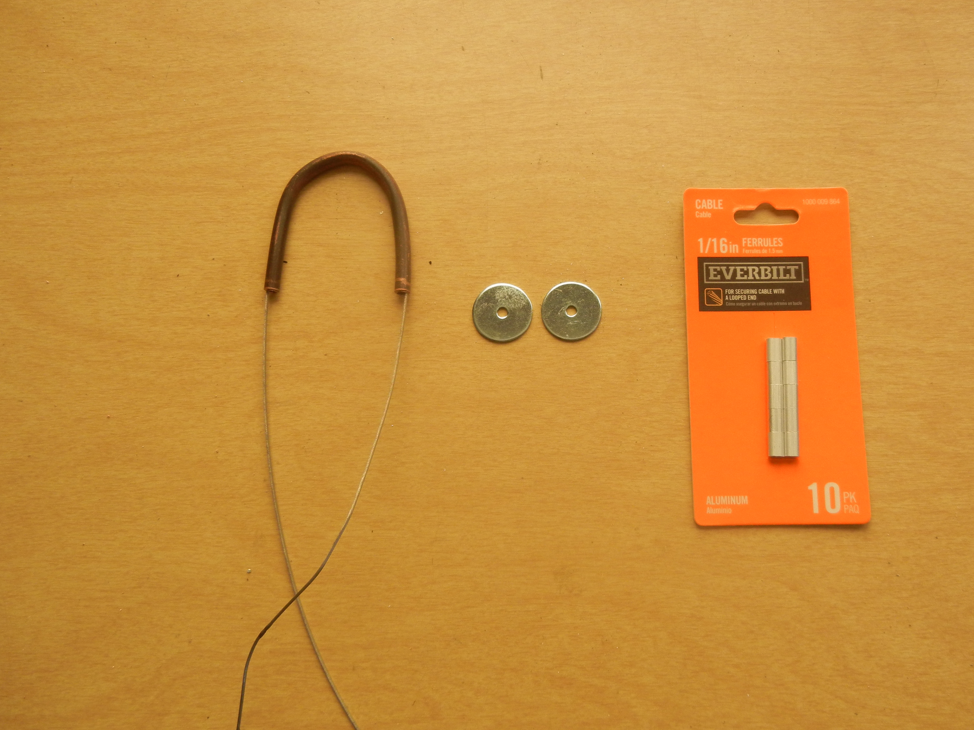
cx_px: 546
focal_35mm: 35
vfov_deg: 40.7
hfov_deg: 52.5
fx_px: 985
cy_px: 396
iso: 160
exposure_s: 1/79.8
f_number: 3.5
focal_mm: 5.4
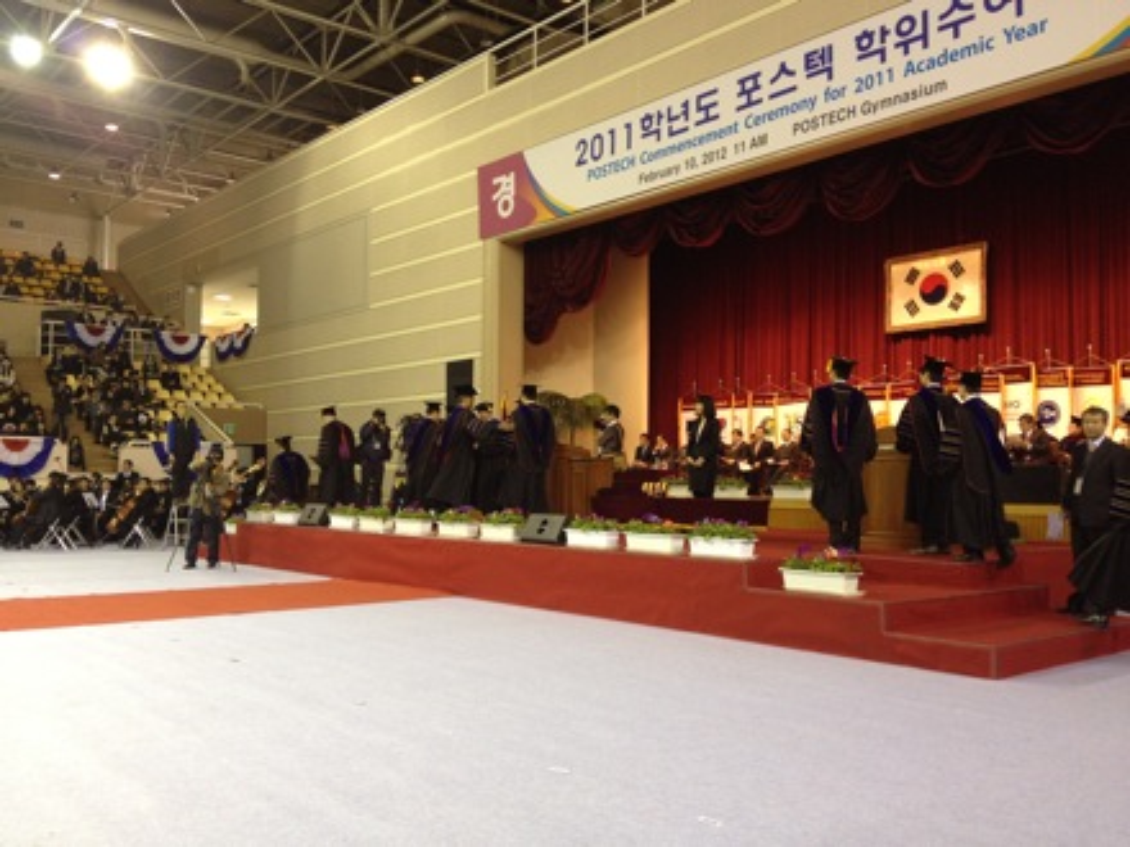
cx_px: 565
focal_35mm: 35
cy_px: 424
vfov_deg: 40.7
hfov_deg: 52.6
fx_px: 1143
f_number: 2.4
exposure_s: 1/20
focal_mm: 4.28
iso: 100
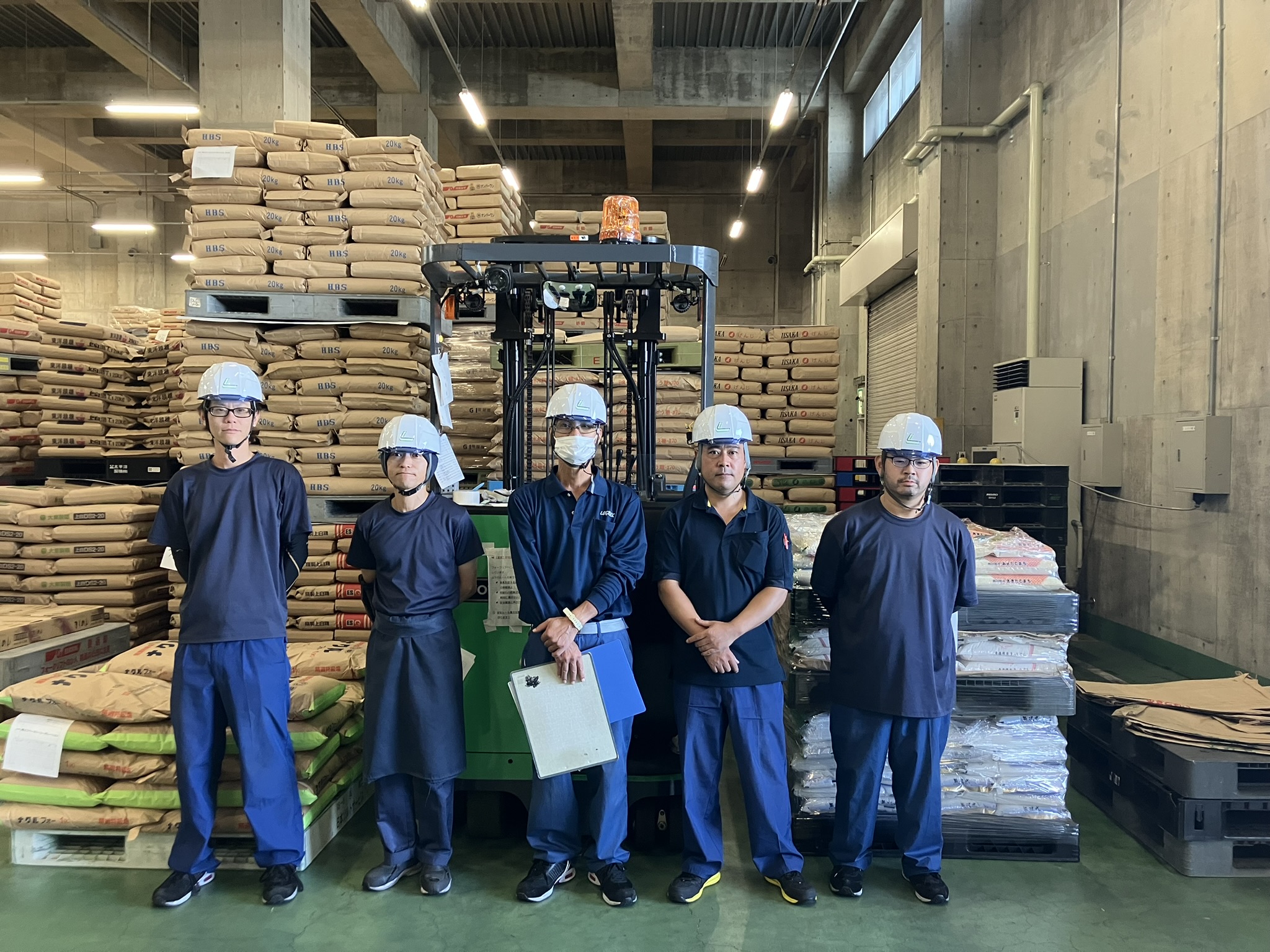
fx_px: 1027
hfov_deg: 63.4
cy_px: 476
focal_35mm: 28
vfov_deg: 49.7
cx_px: 635
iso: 160
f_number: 1.8
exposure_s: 1/60
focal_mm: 3.99
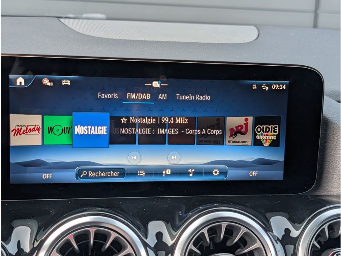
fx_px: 483
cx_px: 170
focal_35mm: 49
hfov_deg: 38.9
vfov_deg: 29.7
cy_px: 128
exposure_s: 1/450
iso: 143
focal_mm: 6.9
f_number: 1.68
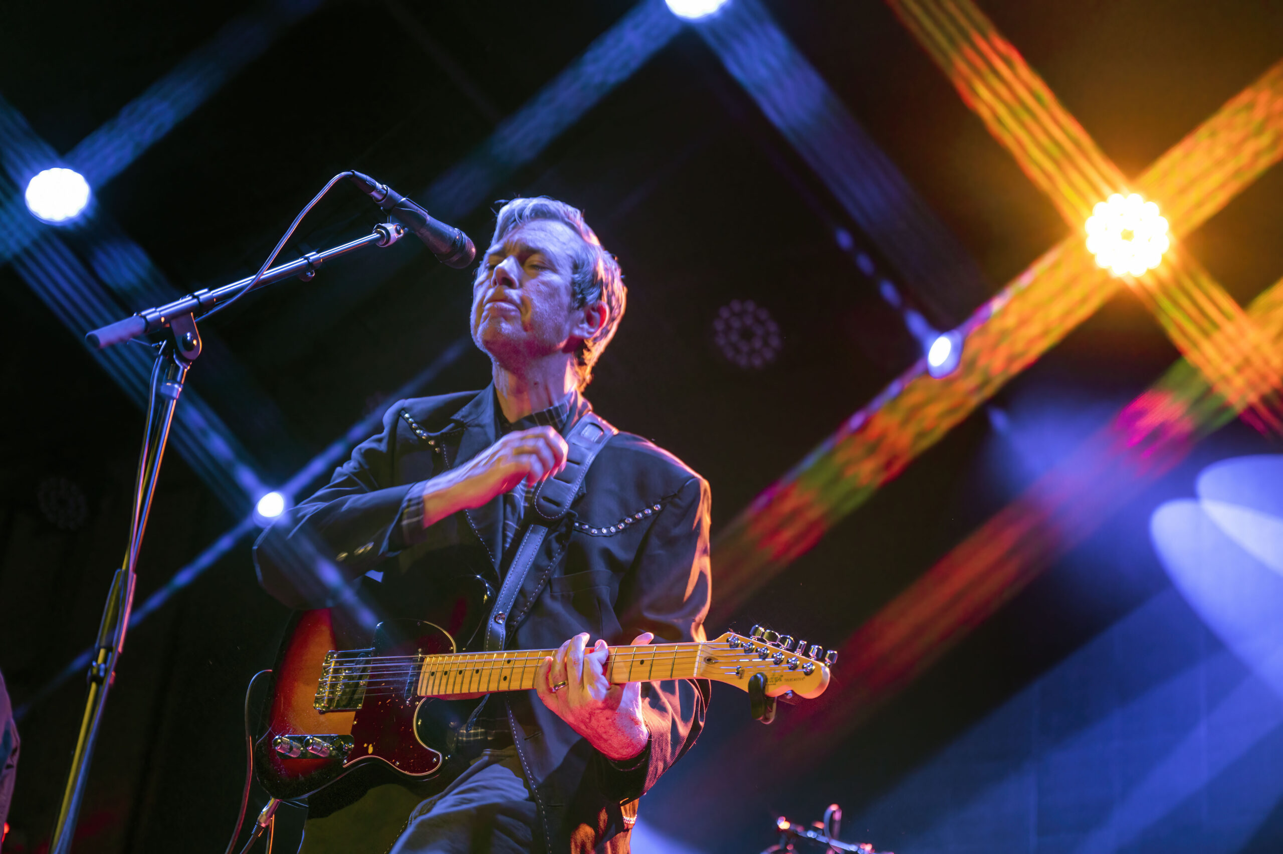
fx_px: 2315
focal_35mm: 65
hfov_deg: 31.0
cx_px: 642
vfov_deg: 20.9
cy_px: 427
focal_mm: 65
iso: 2500
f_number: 2.8
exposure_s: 1/125
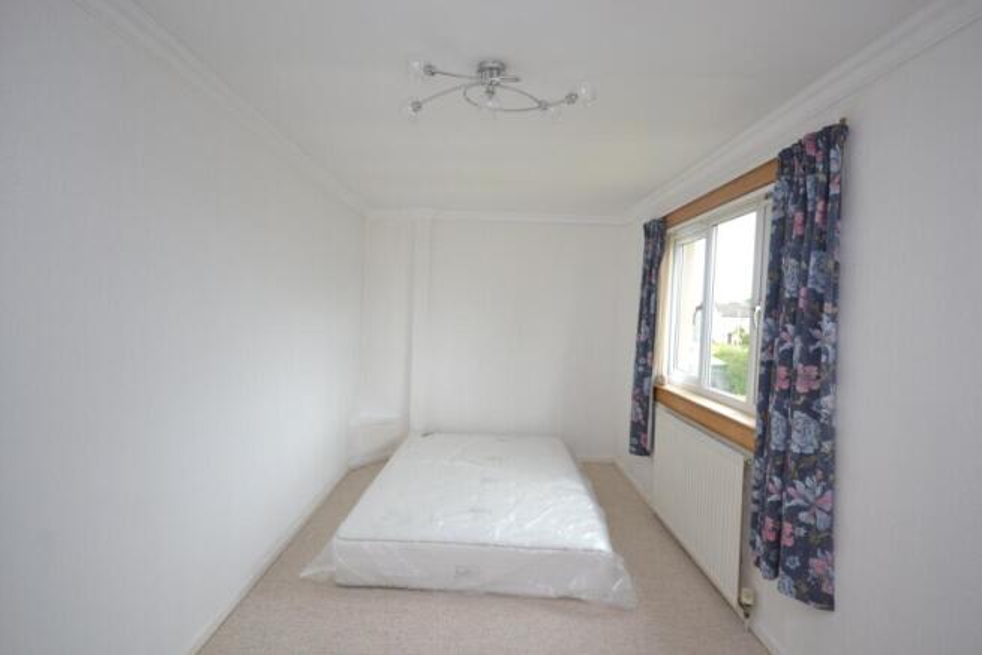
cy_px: 328
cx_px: 491
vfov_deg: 72.1
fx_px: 450
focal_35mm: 16
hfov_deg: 95.0
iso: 400
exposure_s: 1/125
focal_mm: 11
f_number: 5.6
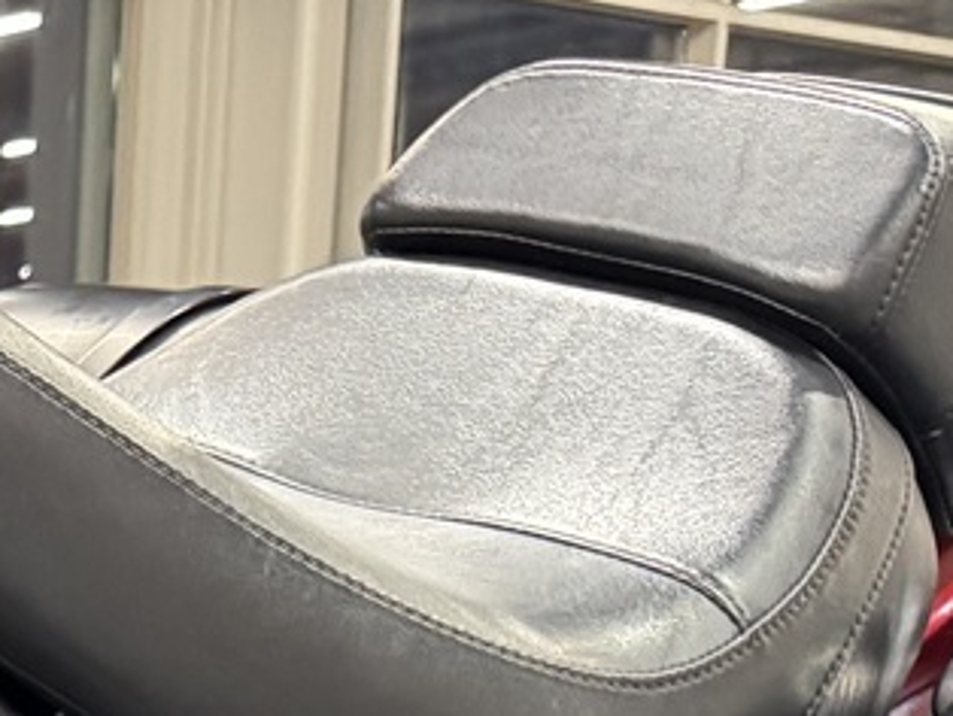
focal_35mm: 110
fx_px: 3031
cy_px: 1617
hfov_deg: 15.4
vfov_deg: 11.5
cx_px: -759
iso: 320
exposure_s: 1/50
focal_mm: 6.76
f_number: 1.78
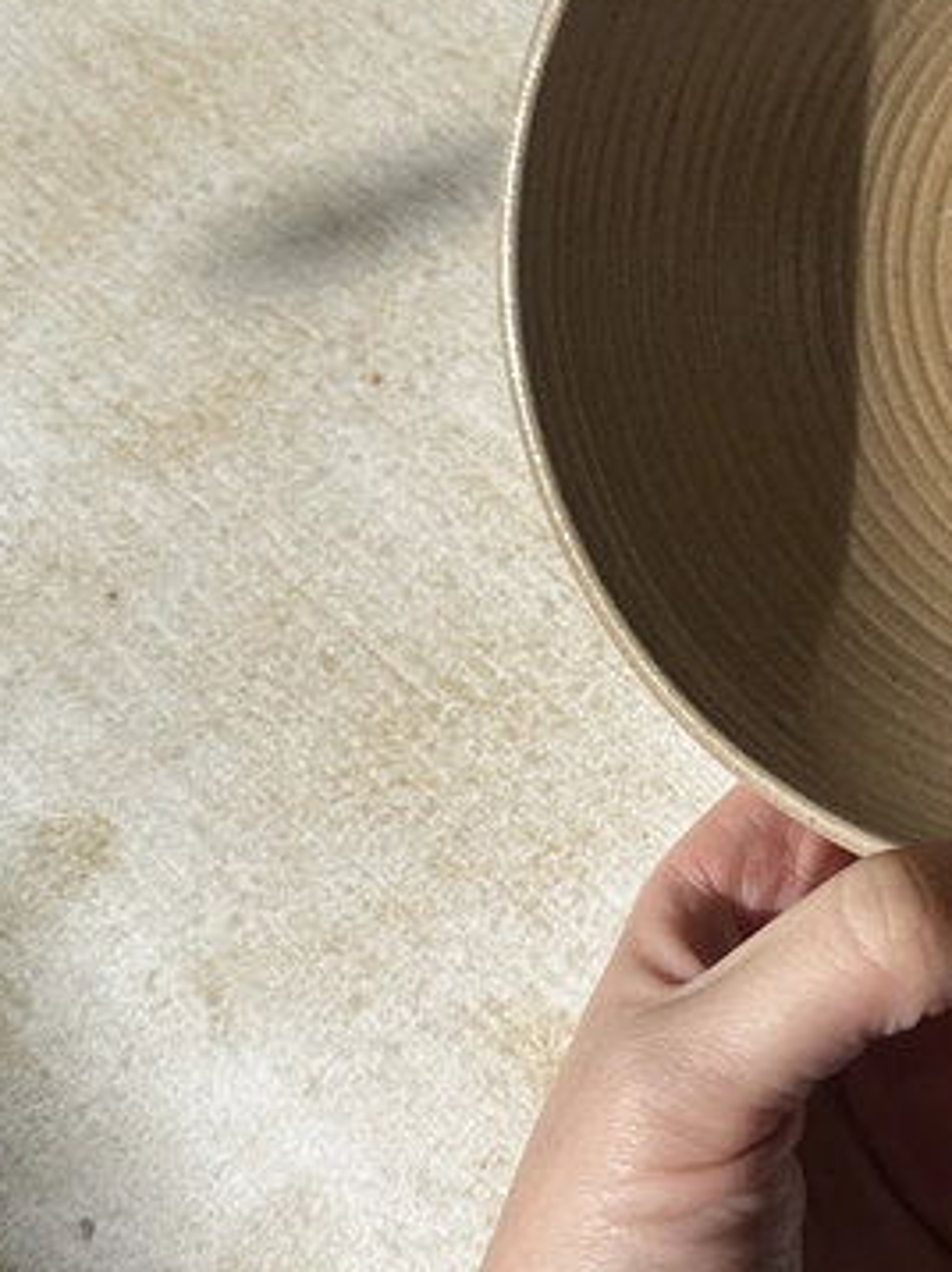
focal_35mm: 59
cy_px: 487
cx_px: 1098
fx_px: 2166
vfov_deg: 32.6
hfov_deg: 23.0
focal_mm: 6.86
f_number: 1.78
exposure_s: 1/5525
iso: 80
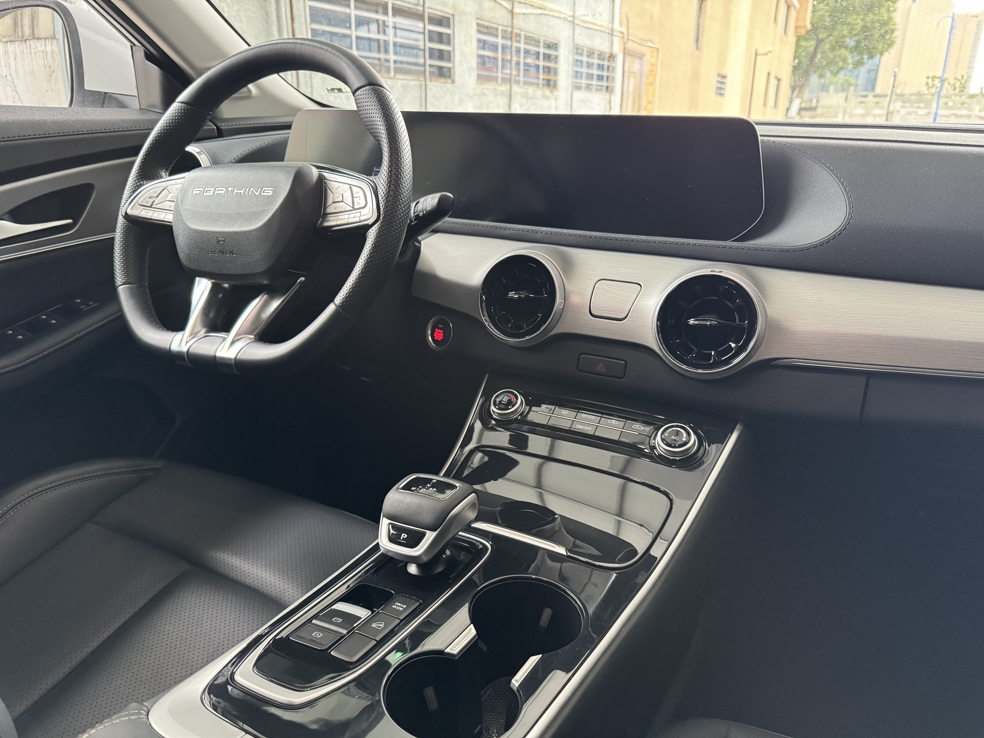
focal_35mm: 24
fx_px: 682
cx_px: 492
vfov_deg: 56.8
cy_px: 369
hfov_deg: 71.6
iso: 640
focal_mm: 6.76
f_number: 1.78
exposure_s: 1/60
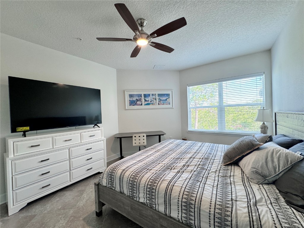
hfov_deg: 102.1
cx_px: 152
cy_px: 114
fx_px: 123
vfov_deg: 85.7
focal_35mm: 14
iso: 200
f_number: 2.2
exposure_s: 1/120
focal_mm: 2.22
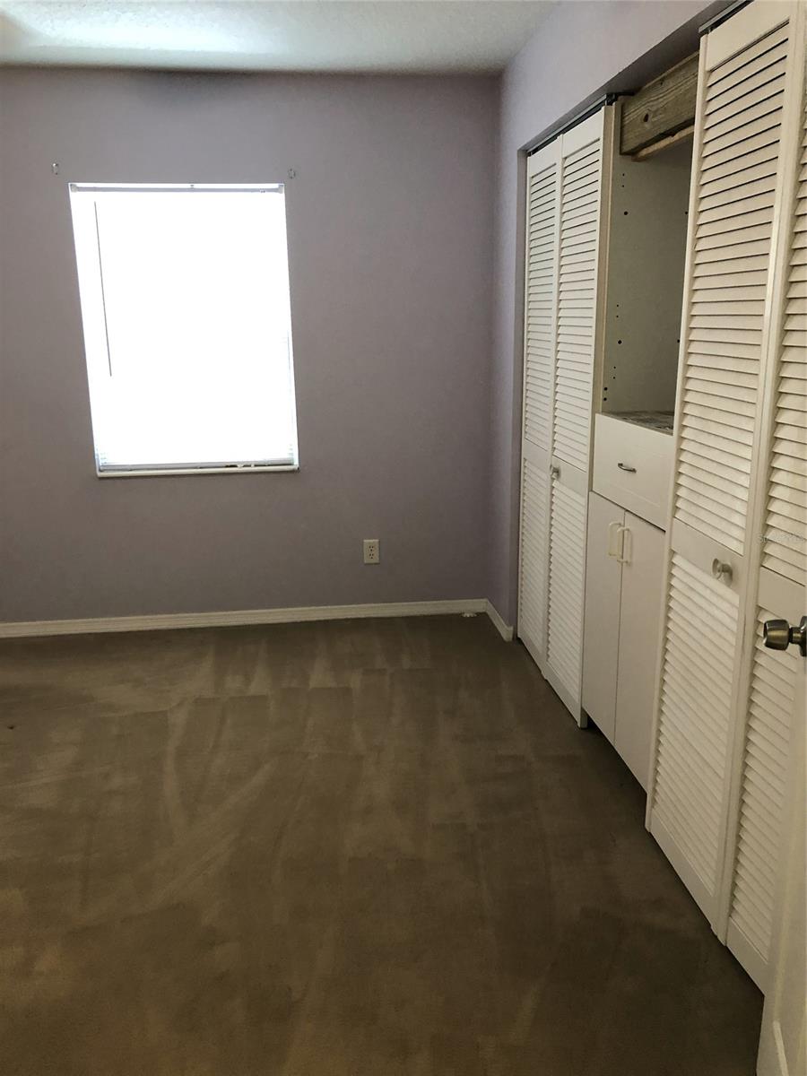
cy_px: 538
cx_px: 404
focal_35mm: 28
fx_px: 870
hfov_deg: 49.7
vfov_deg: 63.4
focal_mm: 4
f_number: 1.8
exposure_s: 1/15
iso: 80
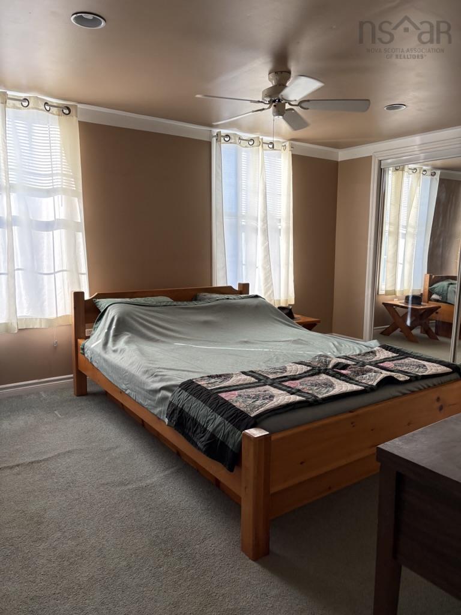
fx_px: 462
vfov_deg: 67.3
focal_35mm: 26
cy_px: 308
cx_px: 230
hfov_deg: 53.1
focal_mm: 5.96
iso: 80
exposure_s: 1/239
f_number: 1.6
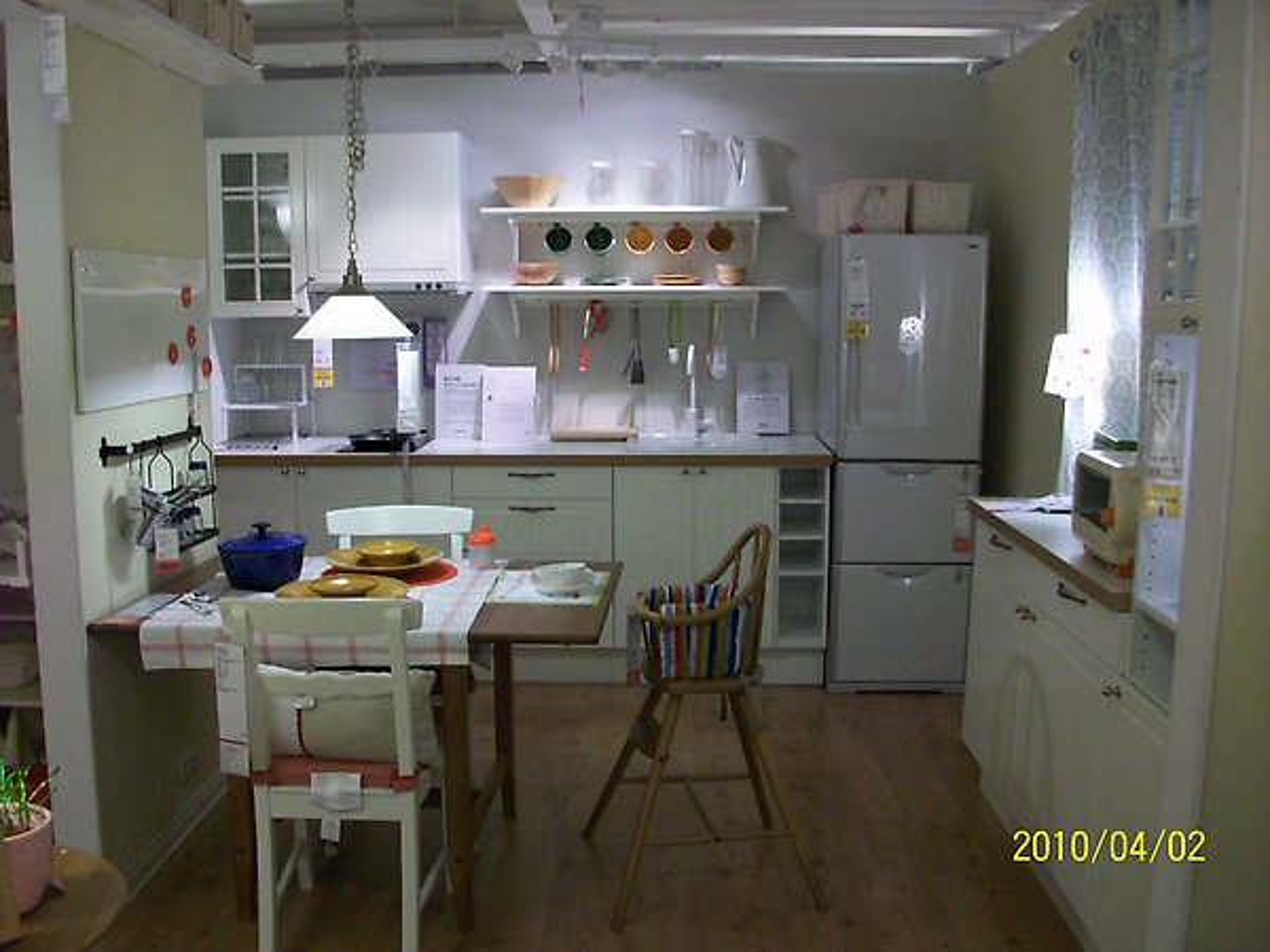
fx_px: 1174
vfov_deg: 44.2
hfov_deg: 56.8
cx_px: 635
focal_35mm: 32
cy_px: 476
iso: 160
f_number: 2.8
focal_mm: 5.7
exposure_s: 1/20
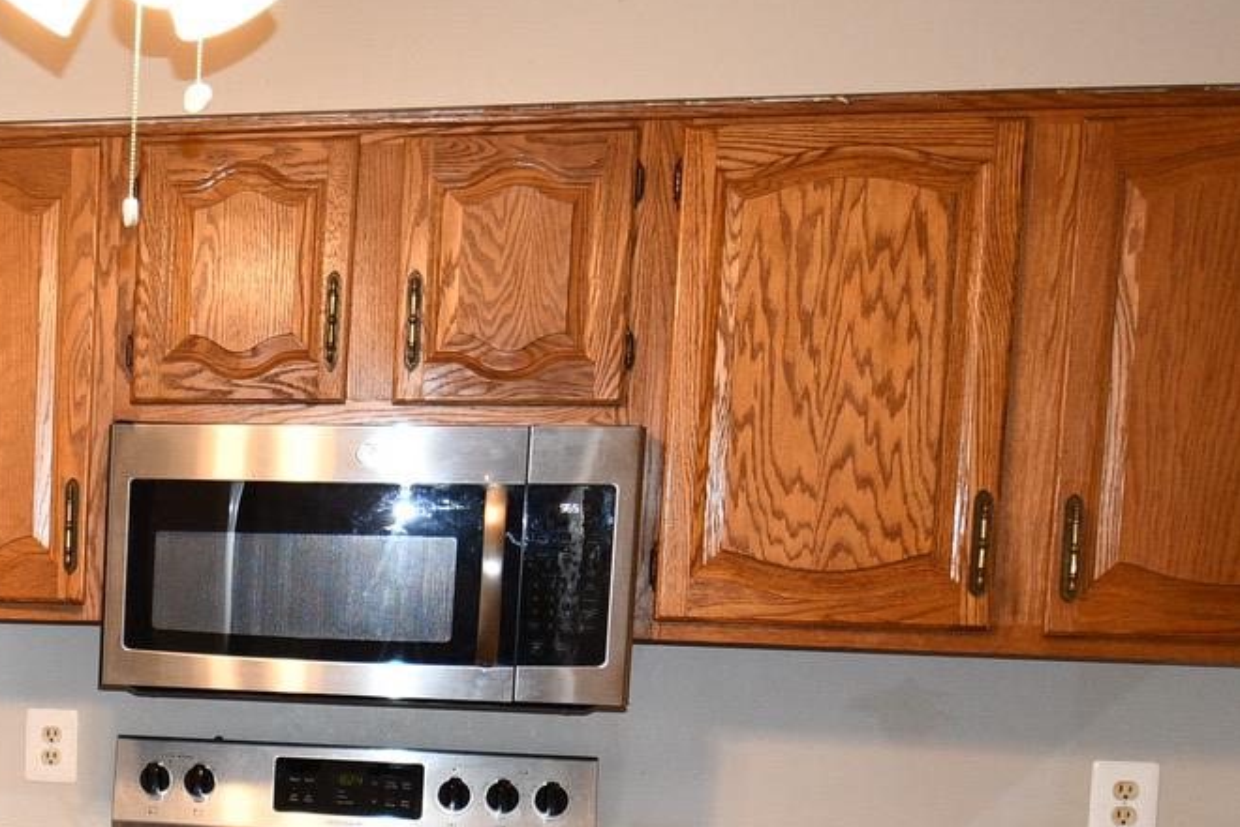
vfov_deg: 22.5
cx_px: -209
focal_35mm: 59
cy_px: 730
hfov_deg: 29.6
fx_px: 2032
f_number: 3.8
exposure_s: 1/60
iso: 640
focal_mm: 13
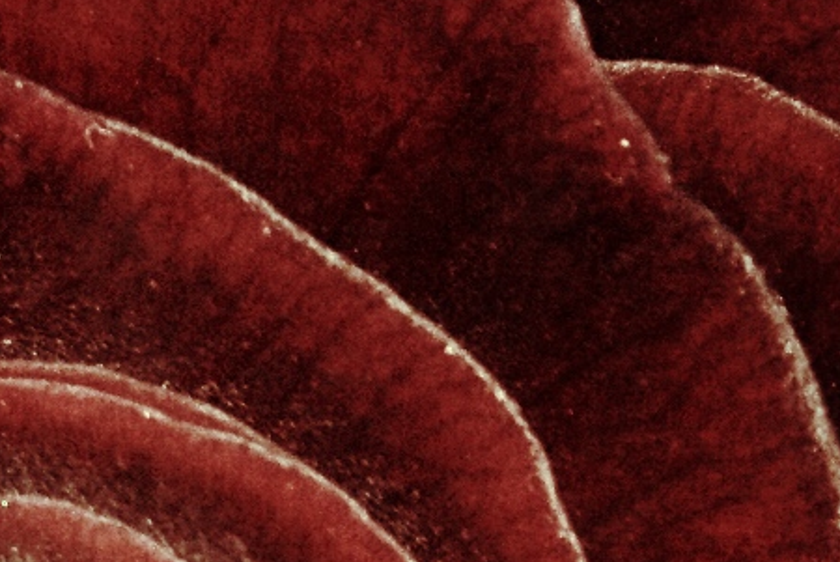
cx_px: -304
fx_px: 11608
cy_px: 993
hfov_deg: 4.1
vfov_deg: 2.8
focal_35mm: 497
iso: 800
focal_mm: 70
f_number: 9
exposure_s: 1/125
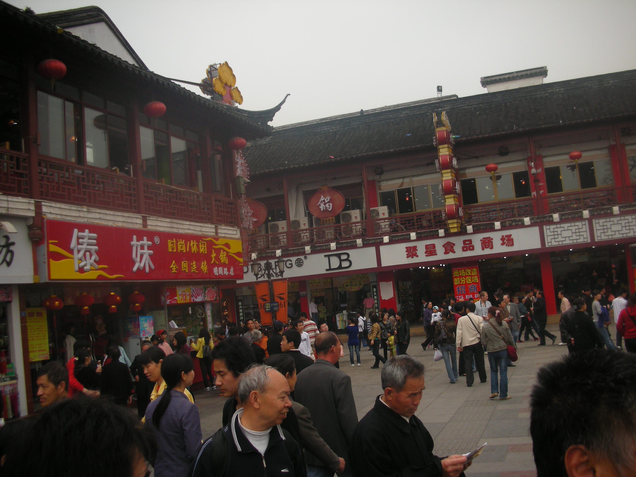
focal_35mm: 35
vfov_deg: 40.7
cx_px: 318
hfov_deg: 52.6
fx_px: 643
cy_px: 238
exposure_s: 1/412
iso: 50
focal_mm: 5.8
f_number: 2.8
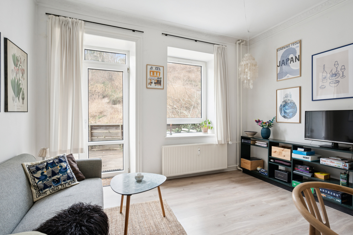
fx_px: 176
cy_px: 118
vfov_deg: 67.4
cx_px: 176
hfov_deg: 90.0
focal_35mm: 18
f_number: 9
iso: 640
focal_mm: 18
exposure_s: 1/25
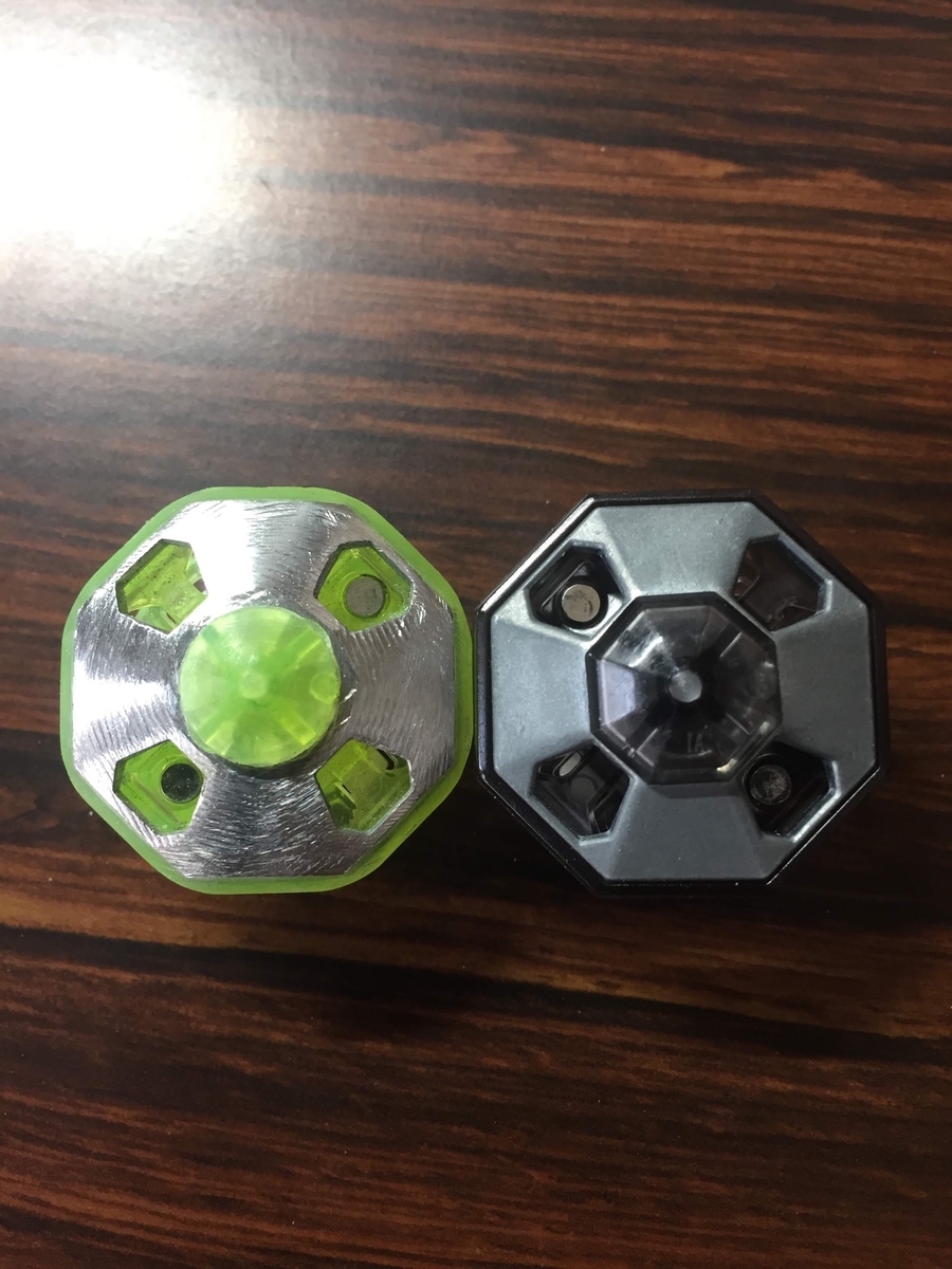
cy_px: 634
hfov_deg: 48.2
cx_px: 476
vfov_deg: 61.7
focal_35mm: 29
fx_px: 1063
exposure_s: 1/30
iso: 80
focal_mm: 4.15
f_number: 2.2
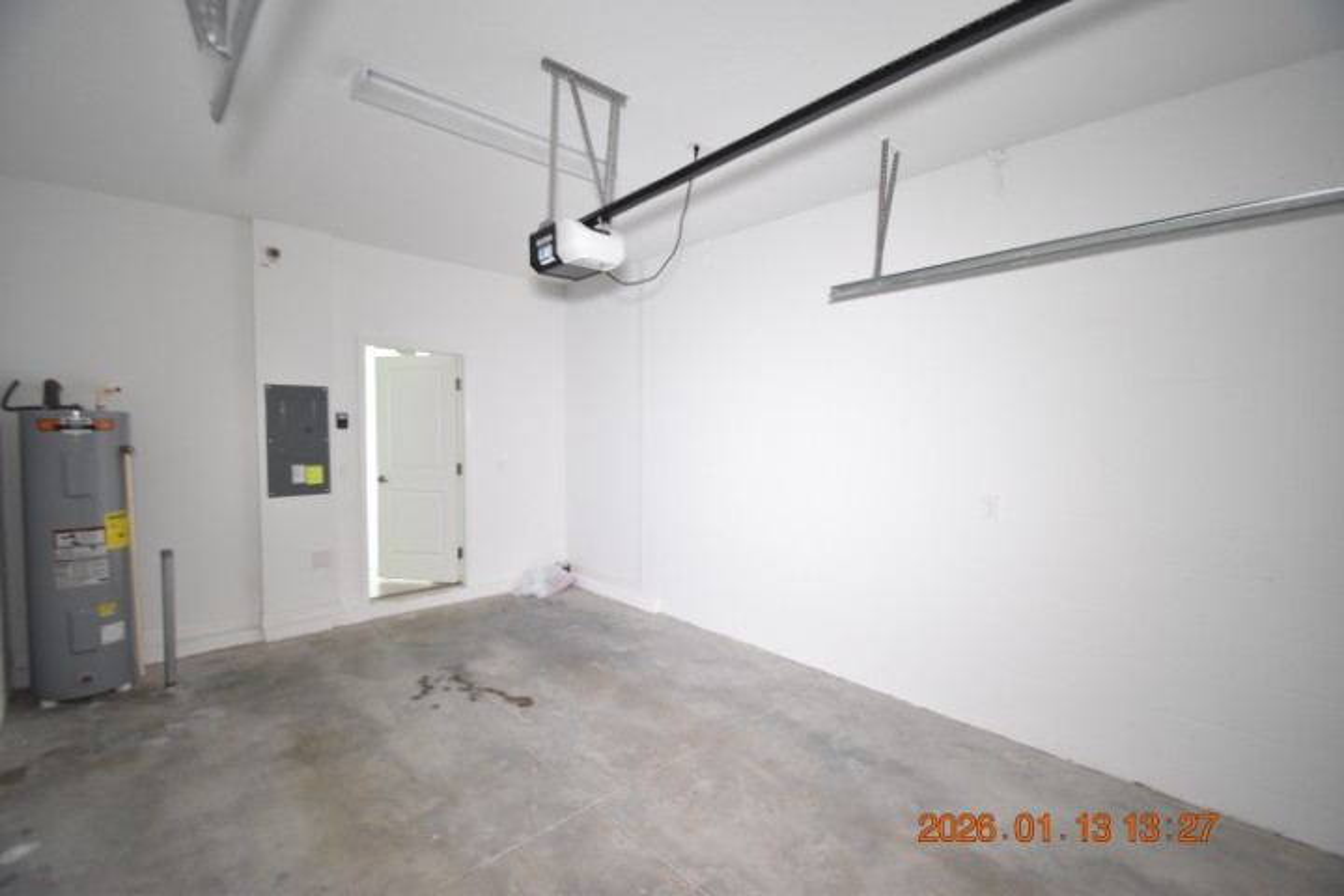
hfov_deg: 100.4
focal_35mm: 15
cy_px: 448
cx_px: 672
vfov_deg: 77.3
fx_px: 560
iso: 800
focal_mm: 10
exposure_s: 1/10
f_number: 3.5
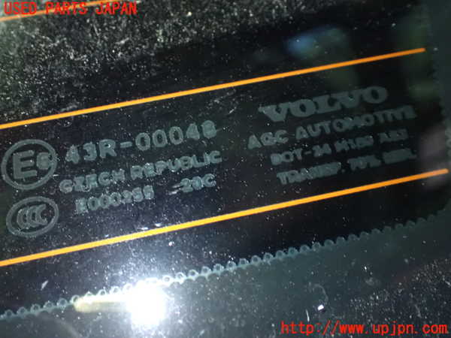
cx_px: 226
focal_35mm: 38
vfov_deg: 37.7
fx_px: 495
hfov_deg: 49.0
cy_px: 169
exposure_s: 1/20
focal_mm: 6.83
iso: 1600
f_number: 2.7
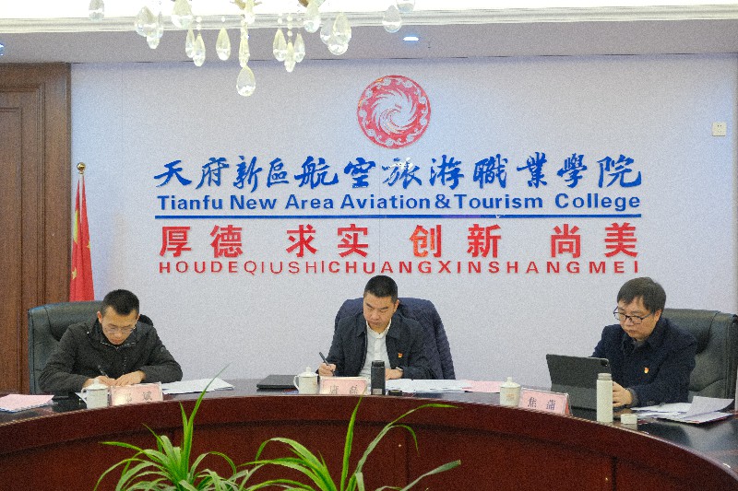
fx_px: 922
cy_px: 246
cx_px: 369
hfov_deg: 43.6
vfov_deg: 29.9
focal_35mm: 45
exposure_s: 1/100
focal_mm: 30.2
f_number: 3.6
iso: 3200
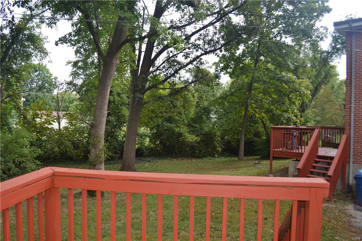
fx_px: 271
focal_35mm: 27
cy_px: 120
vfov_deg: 47.9
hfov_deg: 67.4
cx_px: 181
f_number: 4
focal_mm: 18
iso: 110
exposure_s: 1/125
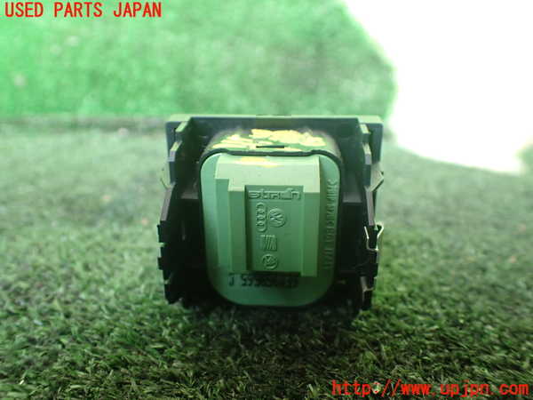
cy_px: 200
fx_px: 462
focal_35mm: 30
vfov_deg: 46.8
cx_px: 266
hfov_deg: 60.0
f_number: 2.3
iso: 500
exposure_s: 1/125
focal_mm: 5.4
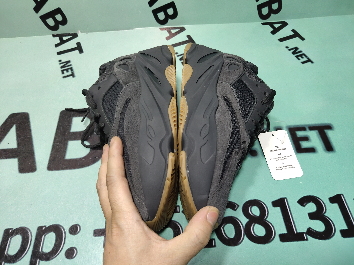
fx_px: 307
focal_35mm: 30
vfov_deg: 46.8
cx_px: 177
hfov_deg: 60.0
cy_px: 132
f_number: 1.79
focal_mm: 4.35
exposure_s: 1/100
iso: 127
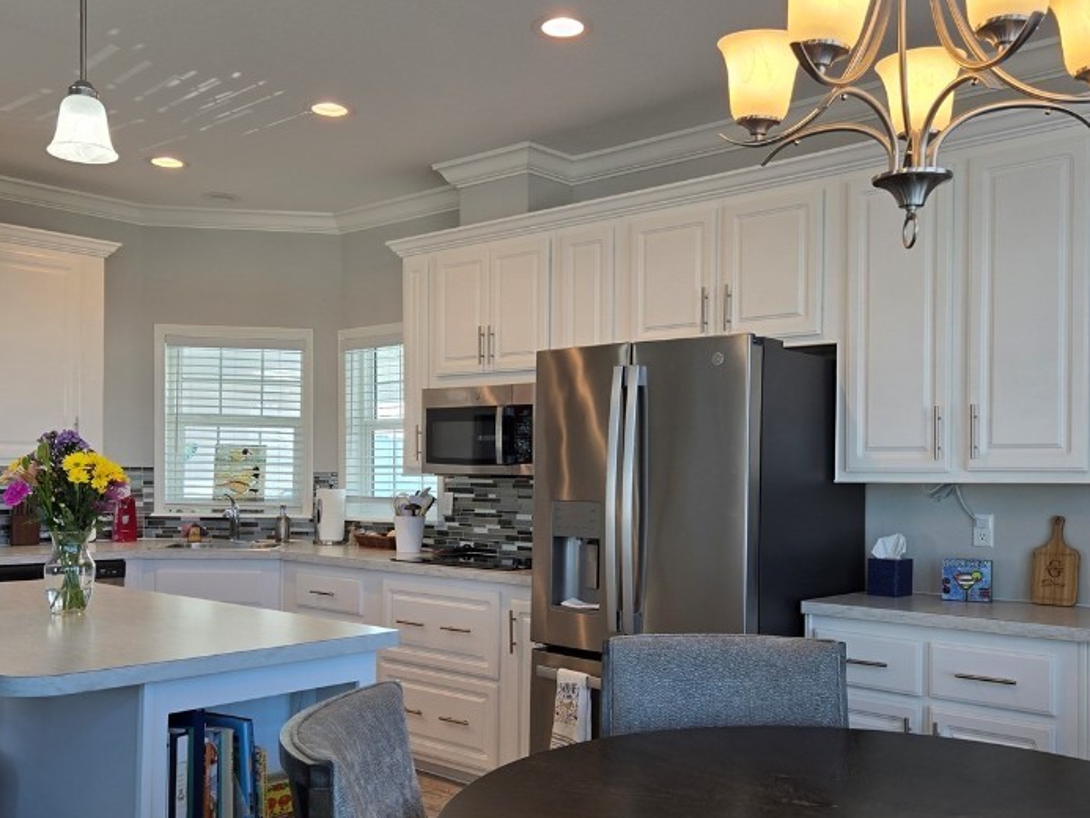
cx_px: 565
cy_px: 473
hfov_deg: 53.9
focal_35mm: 34
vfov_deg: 41.7
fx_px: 1071
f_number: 1.8
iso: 25
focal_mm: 5.4
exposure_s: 1/120
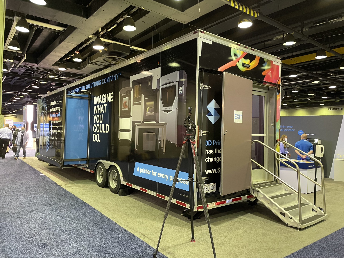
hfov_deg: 67.3
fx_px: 258
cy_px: 129
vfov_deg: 53.1
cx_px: 172
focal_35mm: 26
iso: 400
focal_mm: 4.2
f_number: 1.6
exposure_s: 1/40
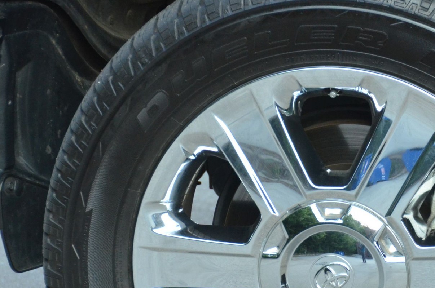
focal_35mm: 373
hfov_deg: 5.5
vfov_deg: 3.7
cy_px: 260
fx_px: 4498
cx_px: 358
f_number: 5.3
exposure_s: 1/250
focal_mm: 120
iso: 1600
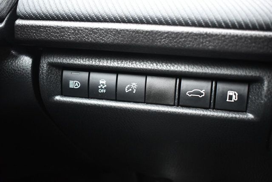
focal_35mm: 40
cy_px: 91
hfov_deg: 48.4
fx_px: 302
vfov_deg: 33.4
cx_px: 136
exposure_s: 1/80
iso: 3200
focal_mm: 27
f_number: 4
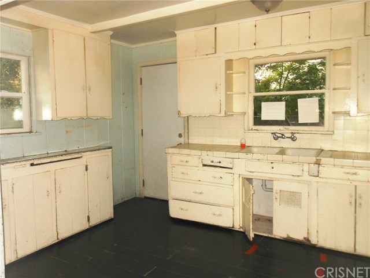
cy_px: 139
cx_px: 185
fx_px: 299
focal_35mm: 28
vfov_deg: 49.7
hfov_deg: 63.4
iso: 320
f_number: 3.7
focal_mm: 5
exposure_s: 1/25
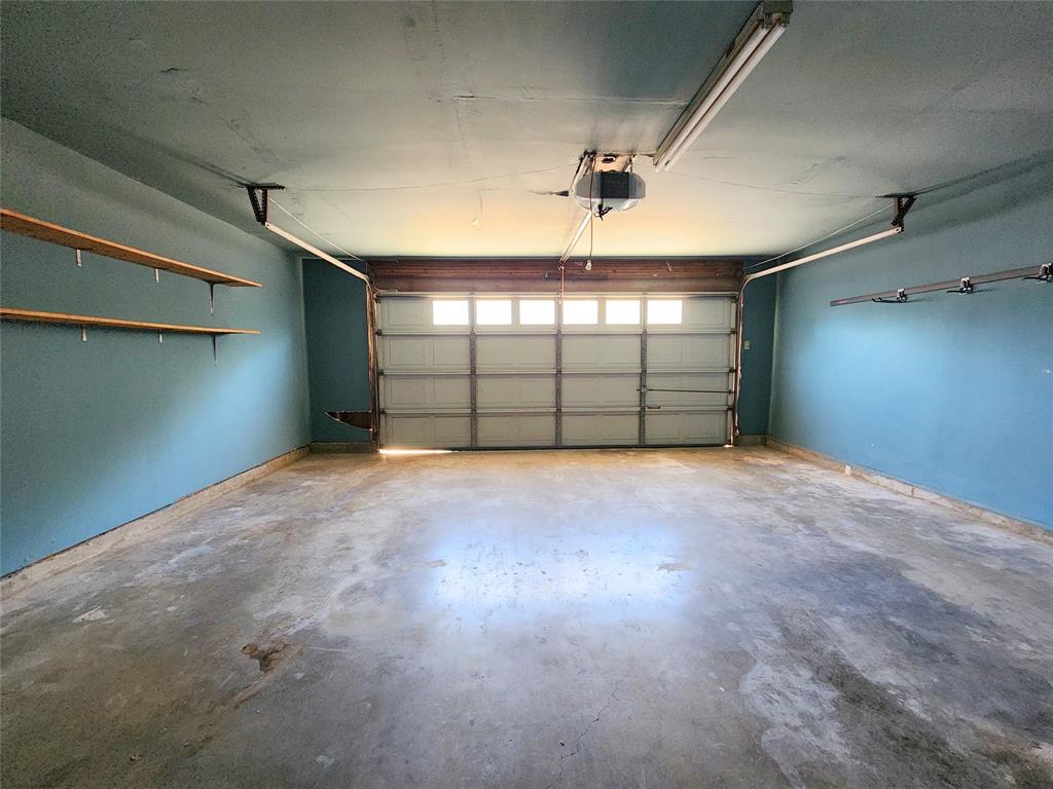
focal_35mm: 13
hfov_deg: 106.2
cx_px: 526
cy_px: 394
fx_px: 395
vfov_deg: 89.9
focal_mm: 2.2
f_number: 2.2
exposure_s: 1/30
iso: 400
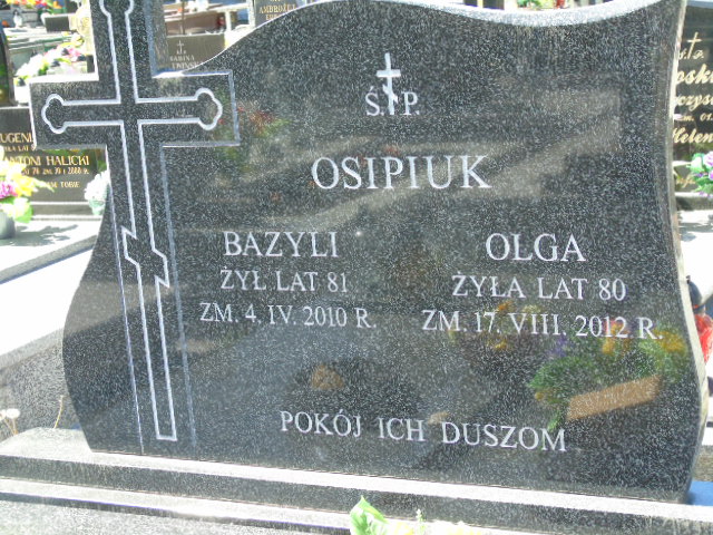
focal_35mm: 71
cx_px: 356
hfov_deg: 27.4
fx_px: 1462
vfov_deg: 20.7
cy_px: 268
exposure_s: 1/60
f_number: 4.7
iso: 80
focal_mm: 13
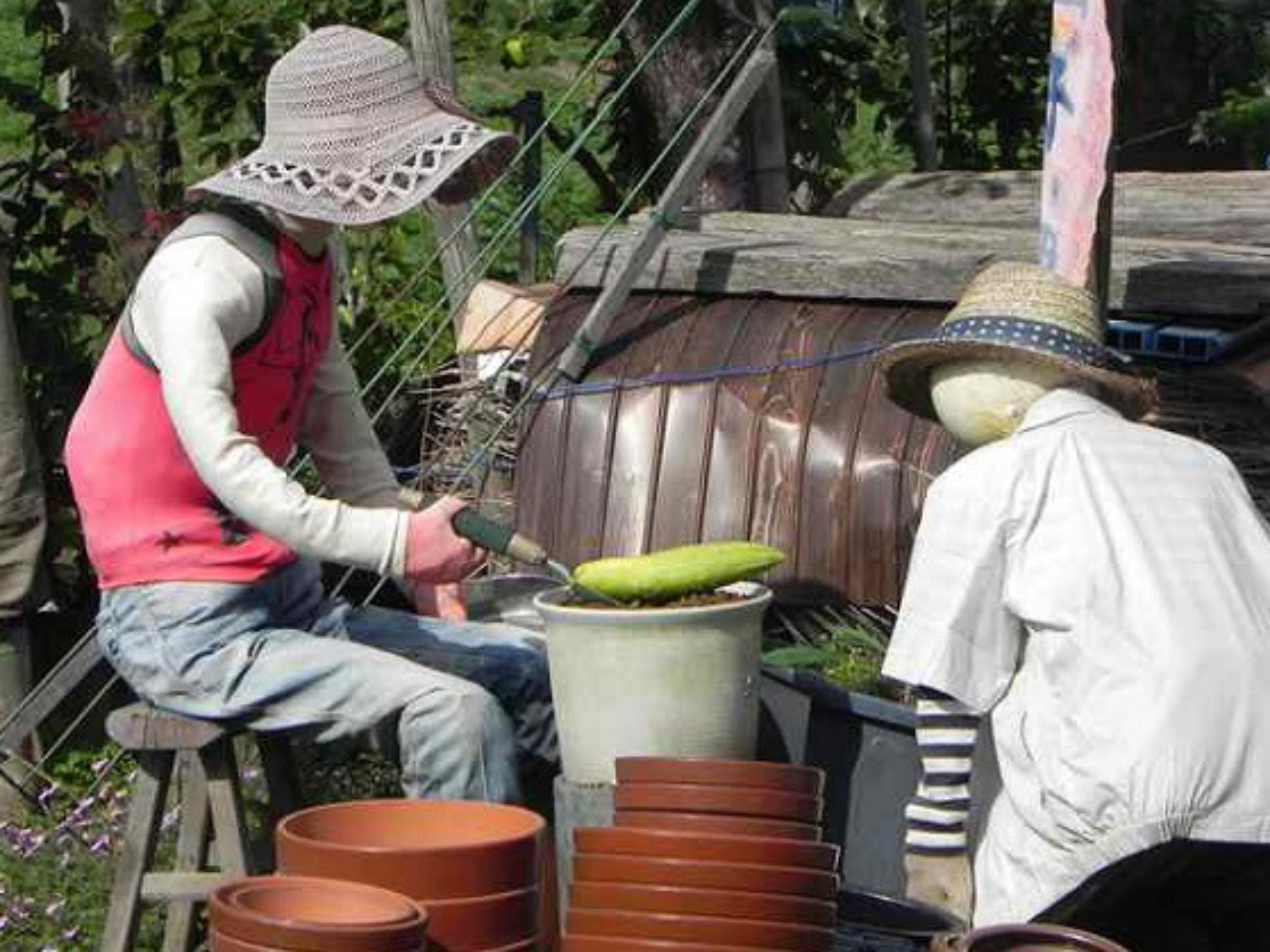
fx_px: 8070
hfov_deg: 9.0
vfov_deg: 6.8
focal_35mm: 220
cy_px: 465
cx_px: 616
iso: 160
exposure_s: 1/500
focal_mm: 37.7
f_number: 8
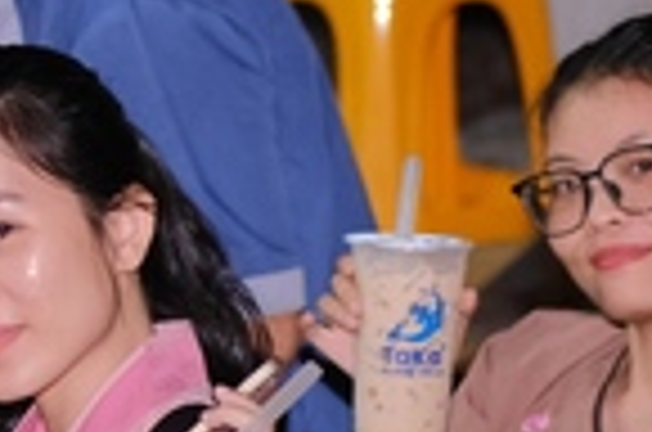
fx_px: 6813
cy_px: 164
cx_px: -535
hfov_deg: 5.4
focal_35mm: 377
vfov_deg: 3.6
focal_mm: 56
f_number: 2
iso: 2000
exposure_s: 1/100
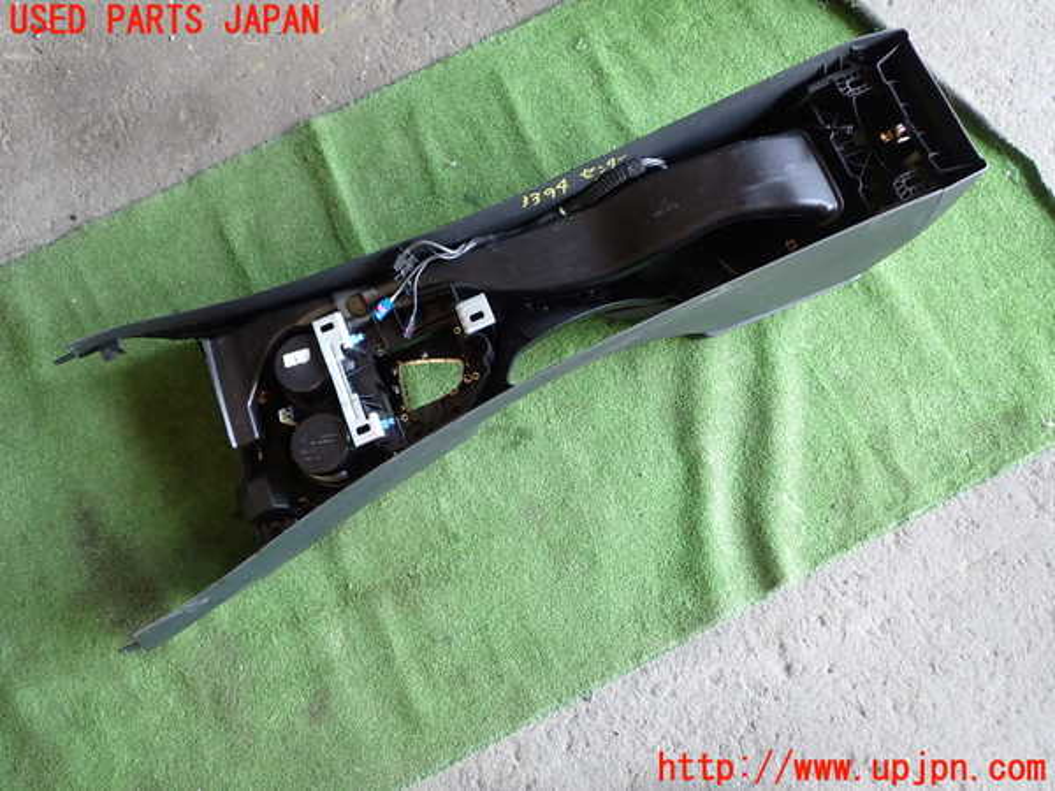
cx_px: 528
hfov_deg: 63.4
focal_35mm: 28
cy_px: 396
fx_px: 853
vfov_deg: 49.7
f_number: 2.2
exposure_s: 1/40
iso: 200
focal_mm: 5.05
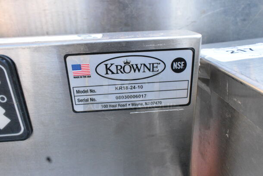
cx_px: 132
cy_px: 88
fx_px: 197
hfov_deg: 67.3
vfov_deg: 48.0
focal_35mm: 27
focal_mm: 18
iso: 6400
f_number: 11
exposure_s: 1/800
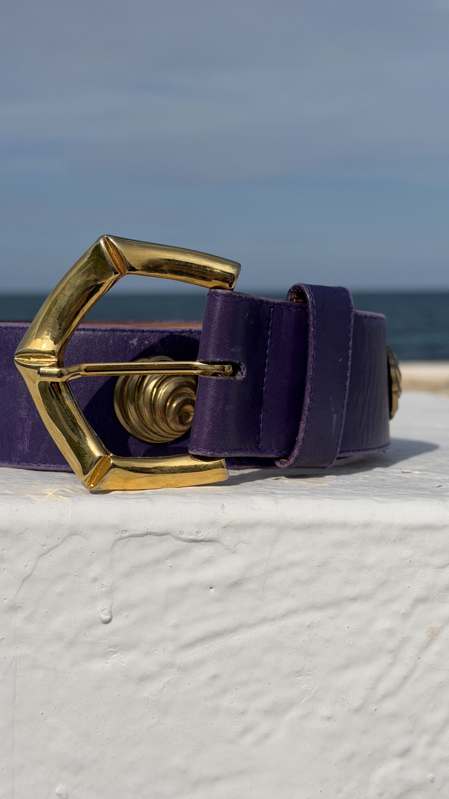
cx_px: 162
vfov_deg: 39.2
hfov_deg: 22.6
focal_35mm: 53
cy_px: 397
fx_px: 1122
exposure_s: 1/13333
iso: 80
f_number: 1.78
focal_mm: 6.76
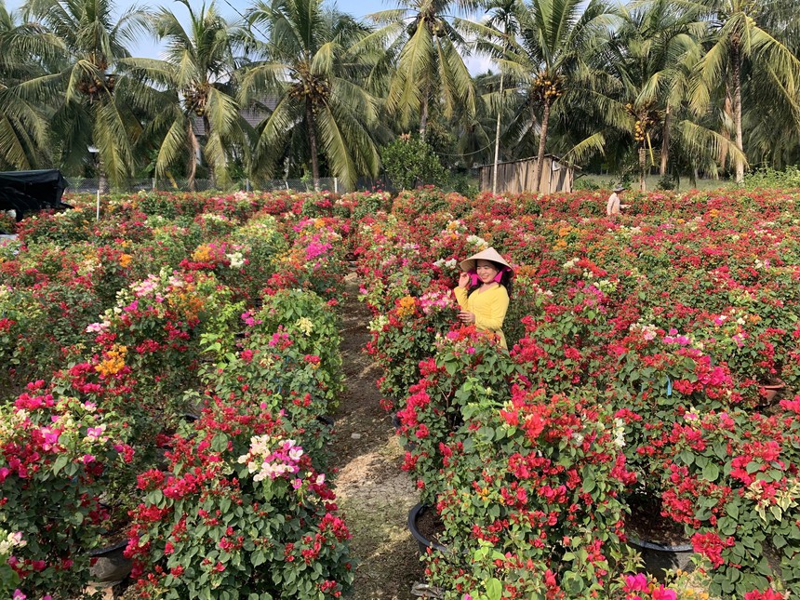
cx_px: 400
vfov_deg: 53.1
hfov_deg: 67.3
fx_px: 601
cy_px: 300
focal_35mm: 26
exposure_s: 1/400
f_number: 1.8
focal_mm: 4.25
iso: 25
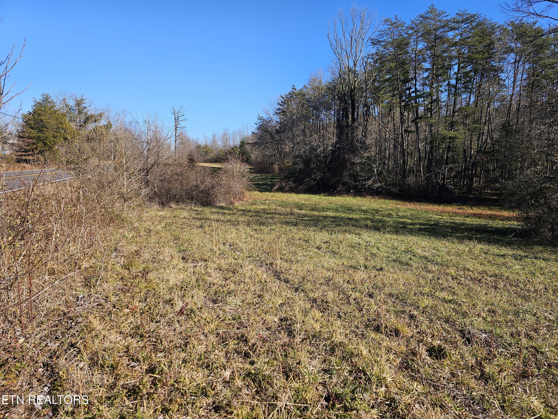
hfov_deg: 73.9
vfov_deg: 58.9
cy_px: 210
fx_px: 371
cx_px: 279
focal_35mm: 23
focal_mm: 6.3
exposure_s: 1/432
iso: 10
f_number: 1.7
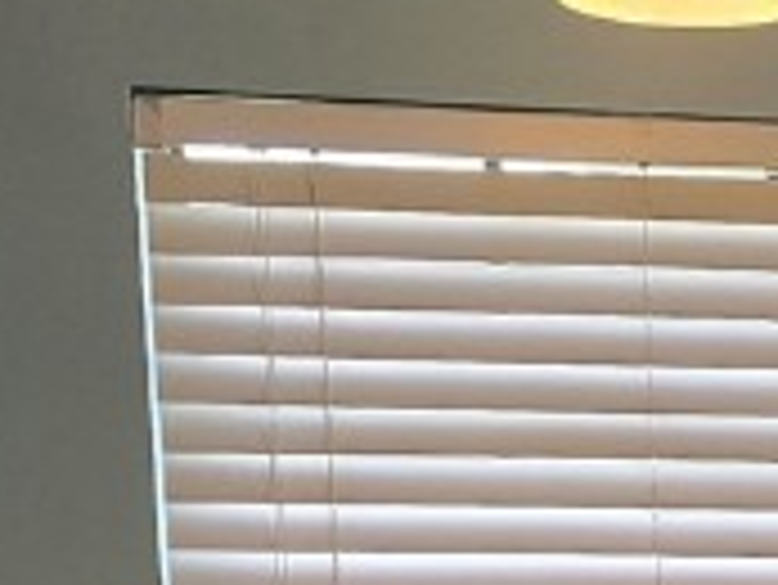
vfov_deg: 10.0
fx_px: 3059
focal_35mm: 136
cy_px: 1228
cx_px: 1192
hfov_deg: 13.6
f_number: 1.7
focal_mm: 6.3
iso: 160
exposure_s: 1/120
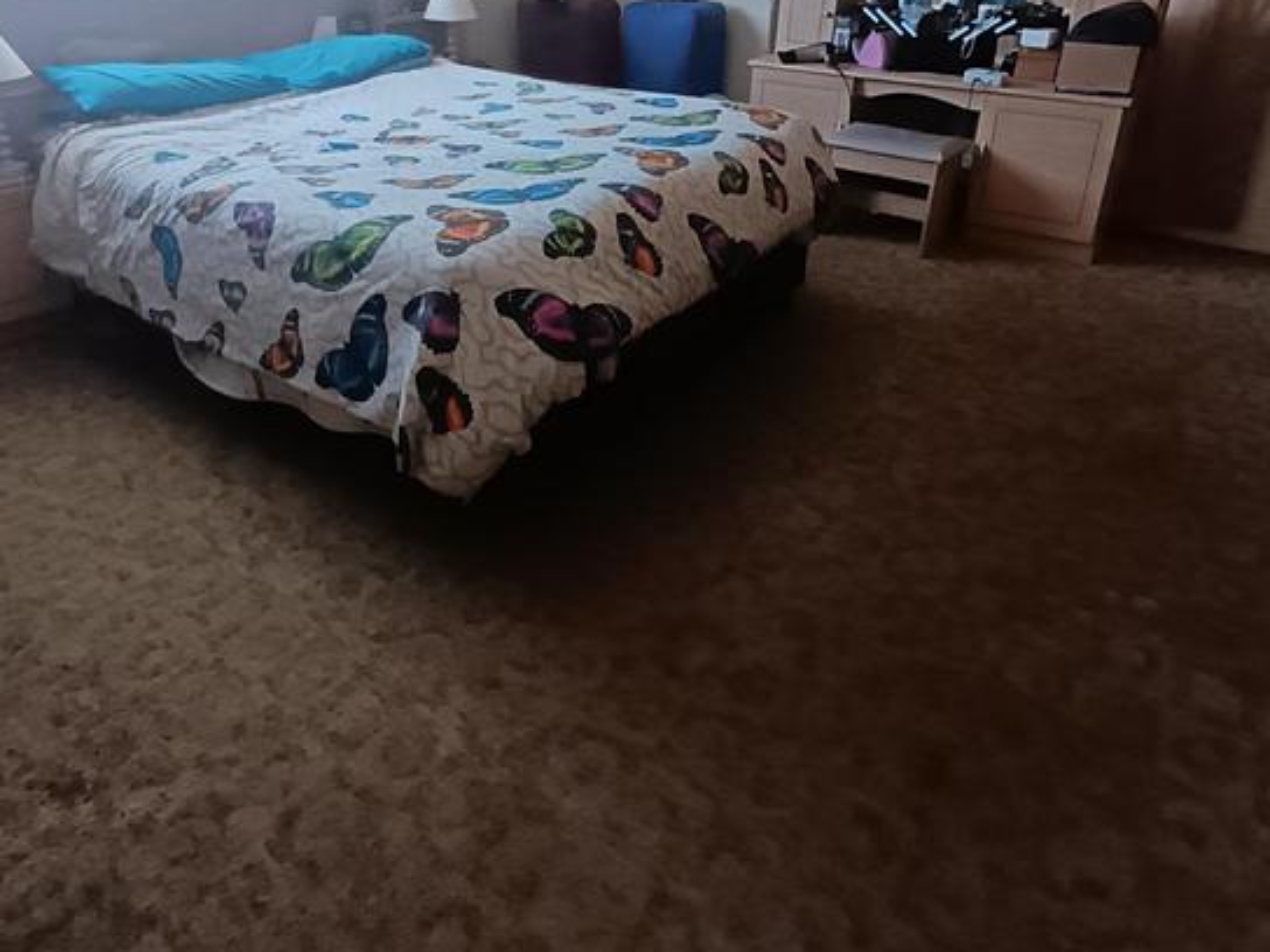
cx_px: 579
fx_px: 917
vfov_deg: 53.1
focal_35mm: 25
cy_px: 273
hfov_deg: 69.3
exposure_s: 1/33.3
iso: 788
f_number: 2.2
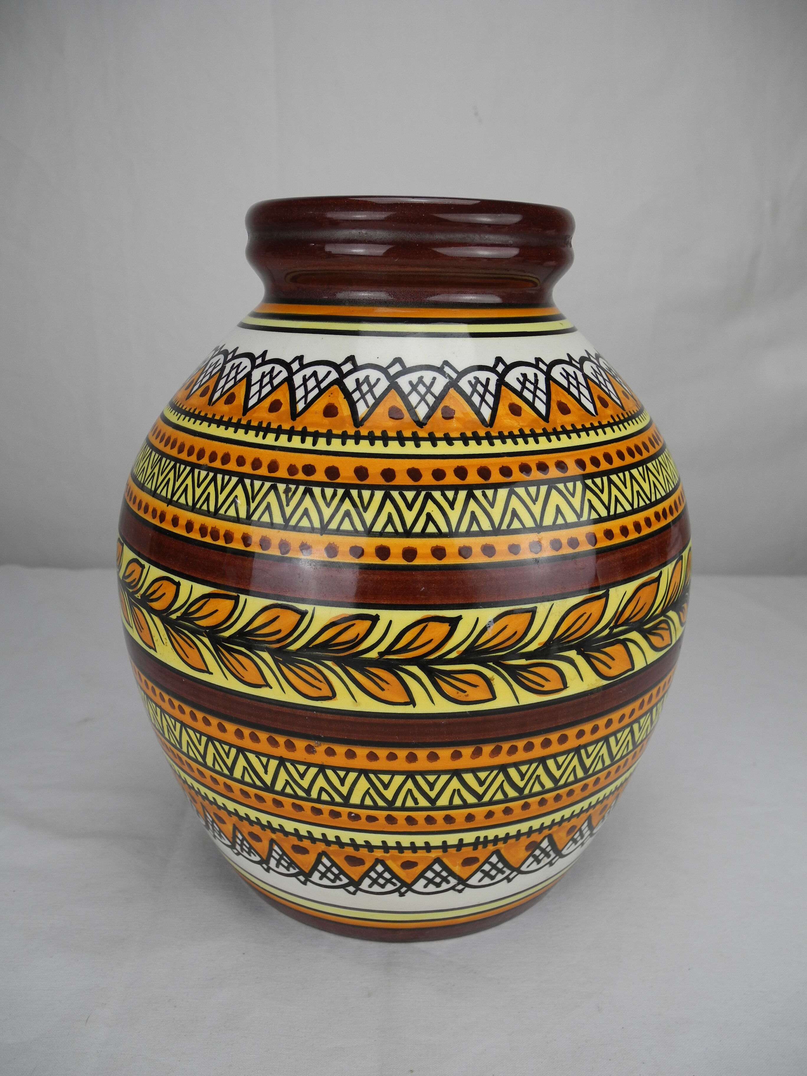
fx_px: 870
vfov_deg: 63.4
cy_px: 538
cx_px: 404
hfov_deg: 49.7
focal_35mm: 28
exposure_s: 1/187
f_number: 2.8
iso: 100
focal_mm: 6
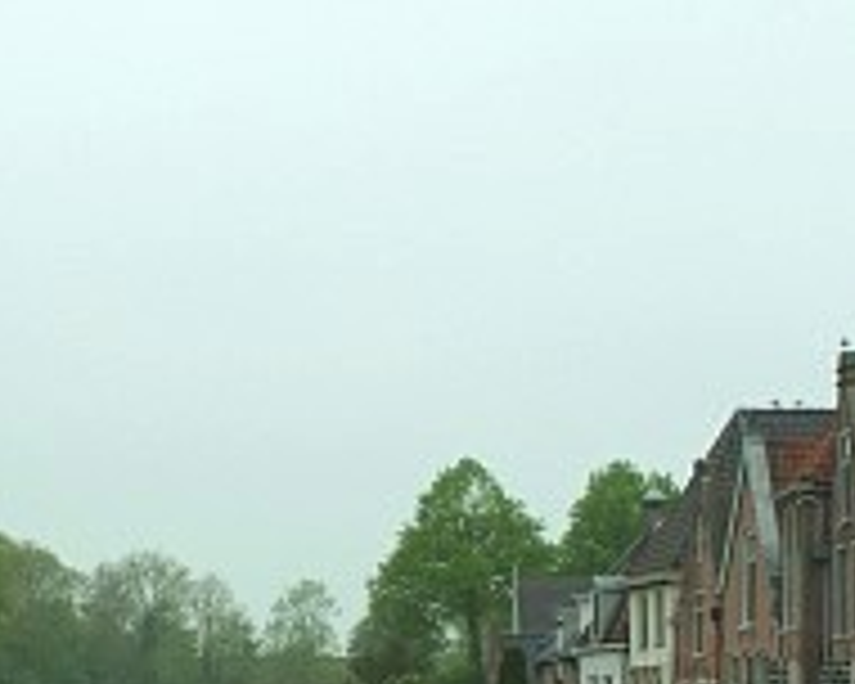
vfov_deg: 11.0
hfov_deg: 13.7
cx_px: 202
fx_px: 3543
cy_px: 592
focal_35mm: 140
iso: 400
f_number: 6.7
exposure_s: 1/250
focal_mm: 42
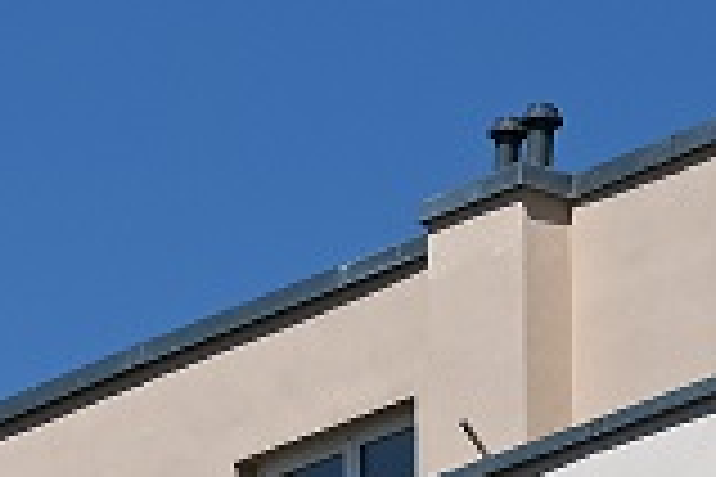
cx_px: -518
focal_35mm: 469
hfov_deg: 4.4
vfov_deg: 2.9
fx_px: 9327
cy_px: 1107
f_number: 14
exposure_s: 1/400
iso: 160
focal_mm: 62
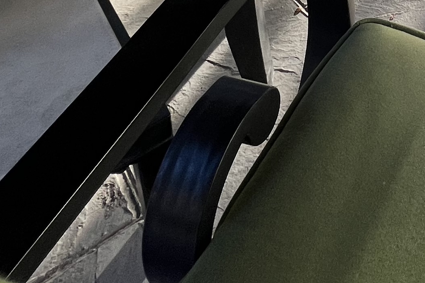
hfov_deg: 32.0
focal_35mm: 52
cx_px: 504
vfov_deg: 17.2
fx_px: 614
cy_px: -310
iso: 40
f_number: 1.8
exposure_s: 1/100
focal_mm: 1.57
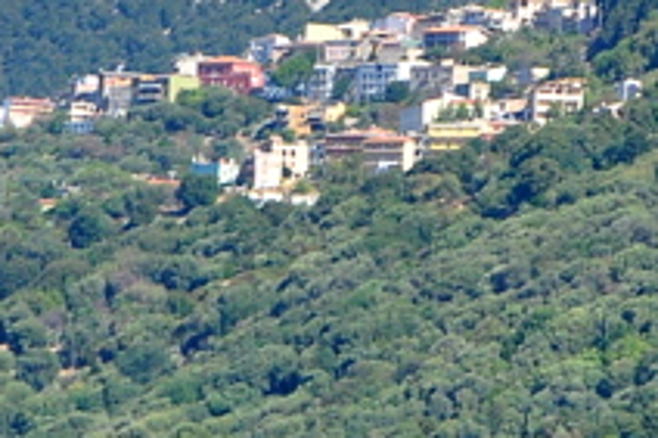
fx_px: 9241
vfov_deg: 2.7
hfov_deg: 4.0
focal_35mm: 506
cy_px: 186
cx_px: 1170
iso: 400
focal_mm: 70
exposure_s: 1/800
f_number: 7.1
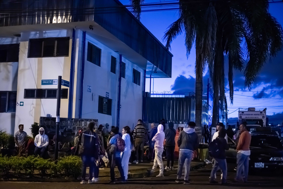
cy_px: 94
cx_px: 142
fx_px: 393
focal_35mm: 50
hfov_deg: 39.6
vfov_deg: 27.0
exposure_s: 1/125
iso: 3200
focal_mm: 50
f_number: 1.8
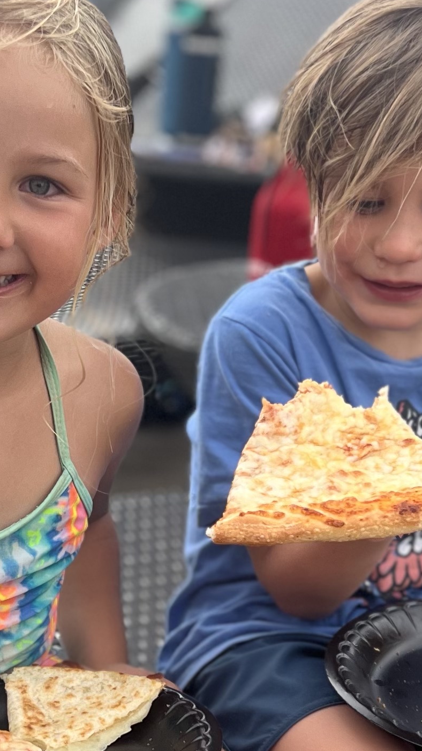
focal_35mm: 51
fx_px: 1015
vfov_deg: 40.5
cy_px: 414
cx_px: 208
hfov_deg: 23.5
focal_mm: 5.7
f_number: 1.5
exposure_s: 1/753
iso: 50
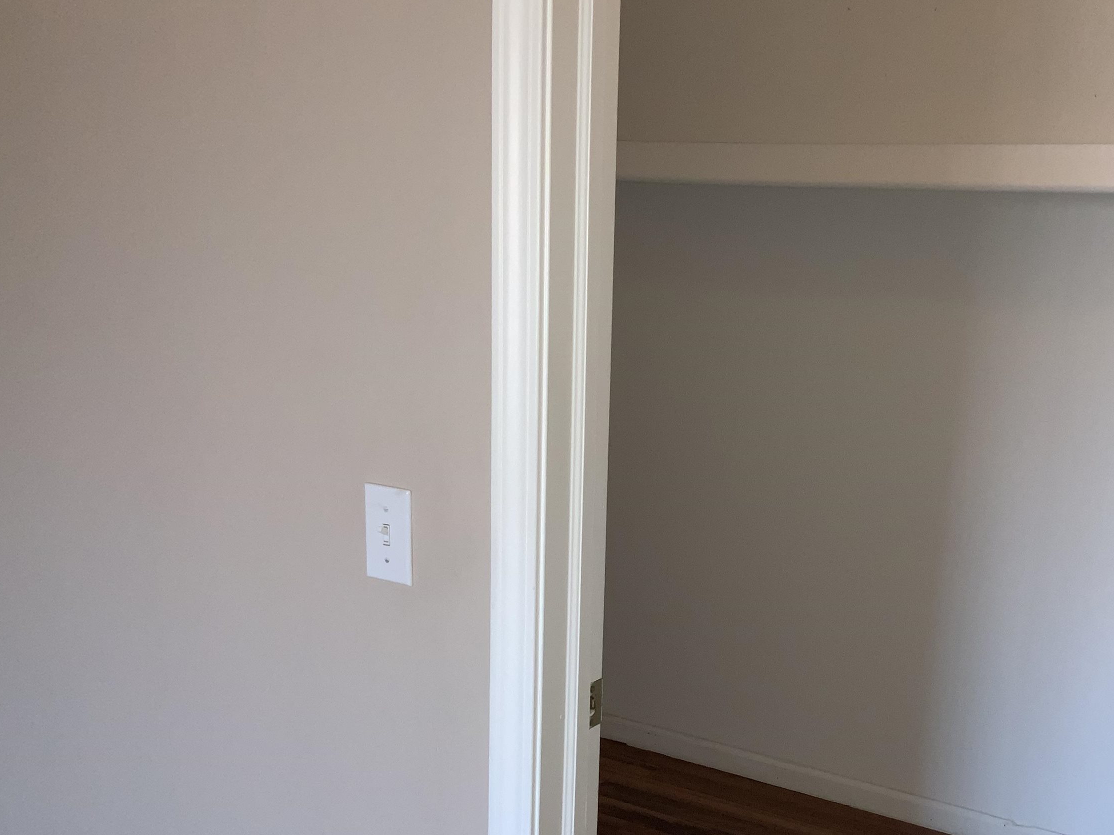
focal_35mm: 40
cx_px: 723
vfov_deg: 35.6
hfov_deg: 46.2
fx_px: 1287
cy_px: 555
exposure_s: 1/60
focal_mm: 3
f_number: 1.8
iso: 64
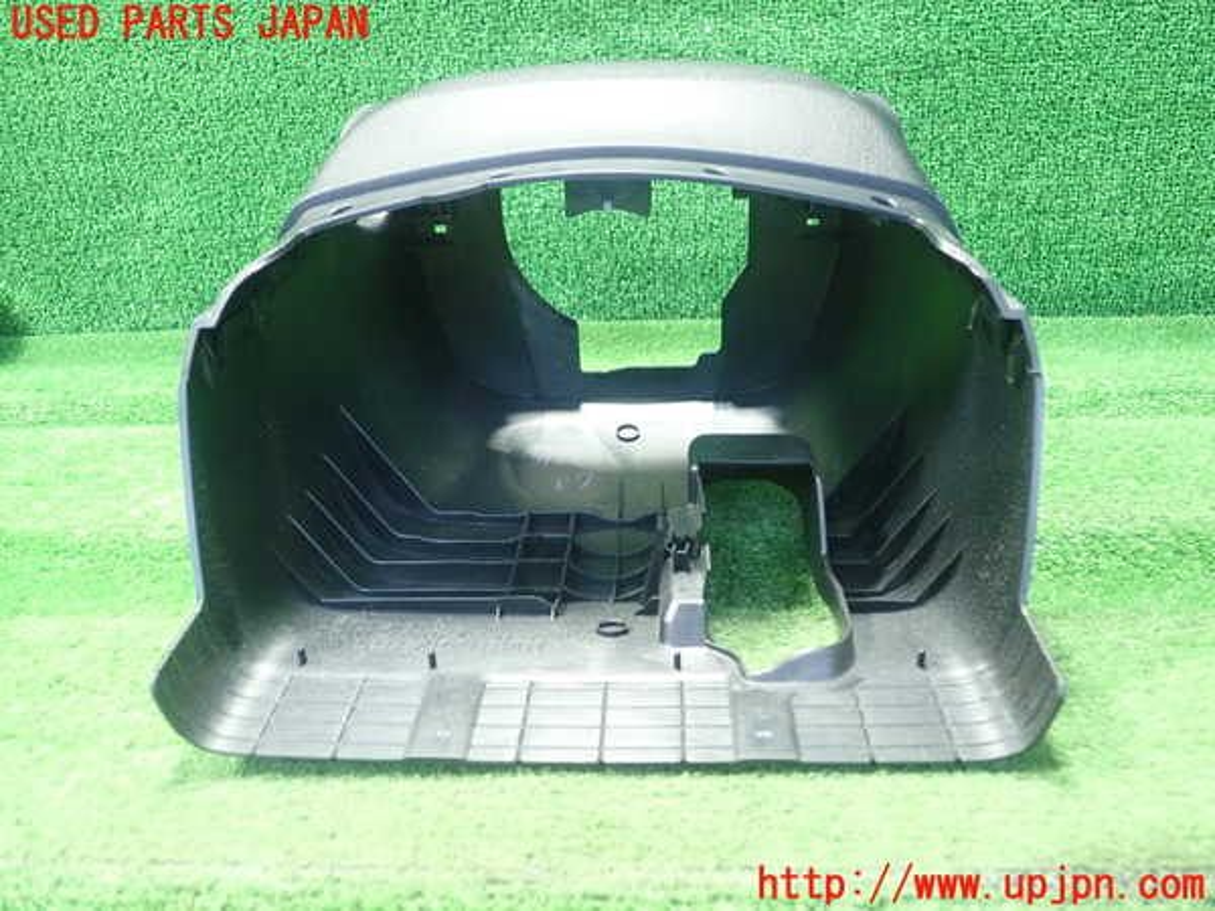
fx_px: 1053
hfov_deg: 60.0
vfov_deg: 46.8
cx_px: 608
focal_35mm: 30
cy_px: 456
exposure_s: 1/50
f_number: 2.3
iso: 800
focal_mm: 5.5
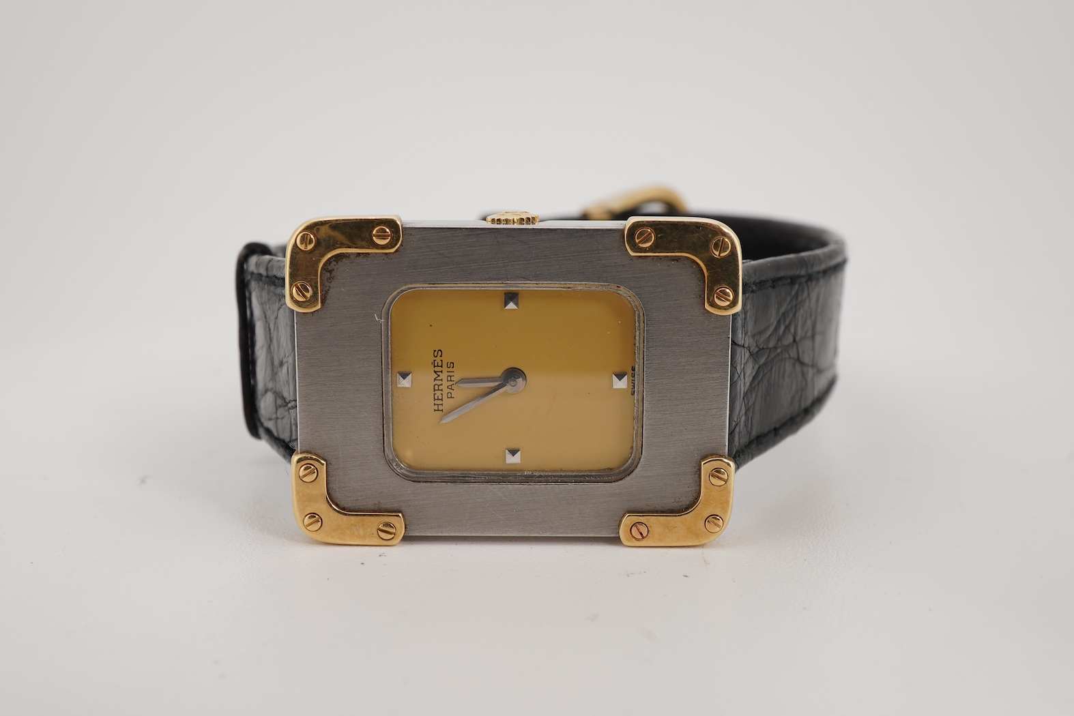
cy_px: 358
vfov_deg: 29.9
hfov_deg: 43.6
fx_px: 1343
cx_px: 537
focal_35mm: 45
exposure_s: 1/160
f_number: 22
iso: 160
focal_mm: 30
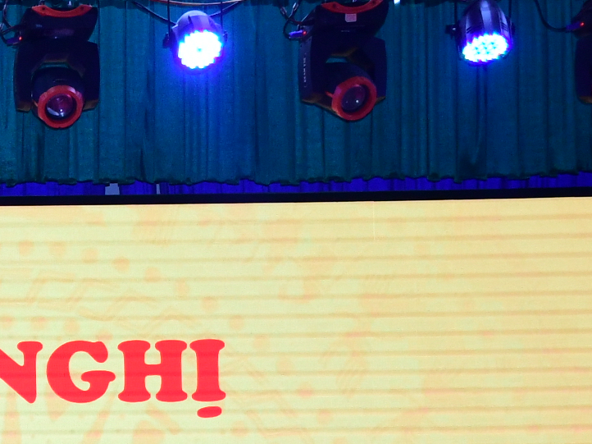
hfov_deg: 10.6
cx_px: -371
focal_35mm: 178
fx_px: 3043
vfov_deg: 8.1
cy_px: 738
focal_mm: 32
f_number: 4.5
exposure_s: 1/200
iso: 1250
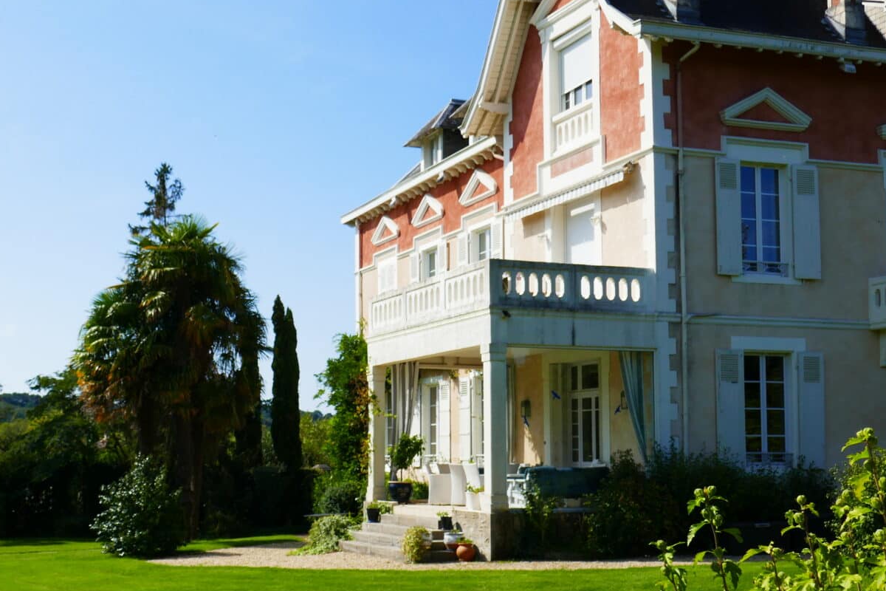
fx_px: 1181
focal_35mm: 48
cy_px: 395
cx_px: 278
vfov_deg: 27.9
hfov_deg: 40.5
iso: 125
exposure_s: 1/800
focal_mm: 11
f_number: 4.5
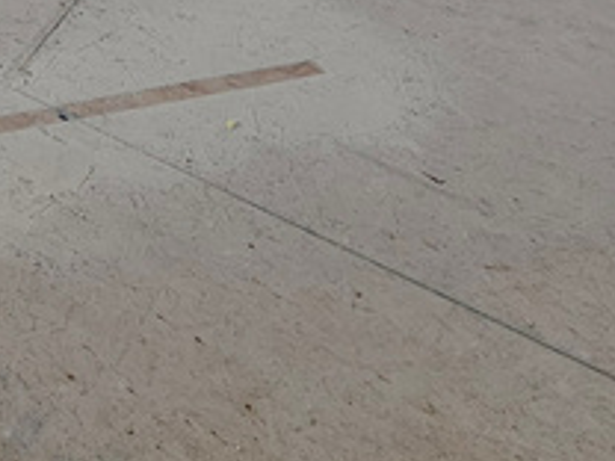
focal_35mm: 64
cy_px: -544
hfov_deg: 23.5
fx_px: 1137
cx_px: -331
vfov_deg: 15.9
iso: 50
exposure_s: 1/120
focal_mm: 2.2
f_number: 2.2
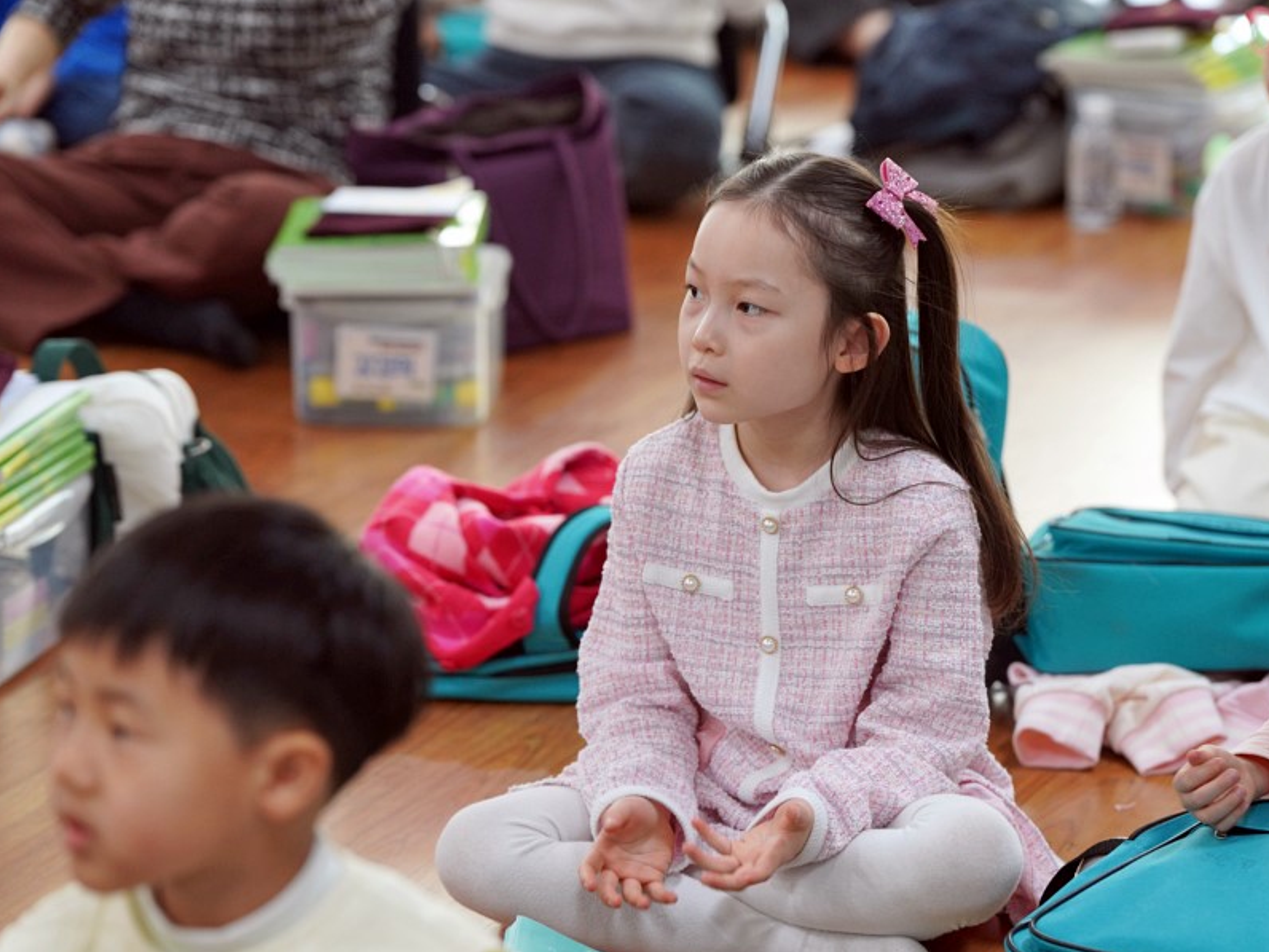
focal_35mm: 149
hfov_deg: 13.3
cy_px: 477
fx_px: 5462
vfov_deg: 10.0
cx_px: 679
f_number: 4
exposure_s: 1/160
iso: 1600
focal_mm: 137
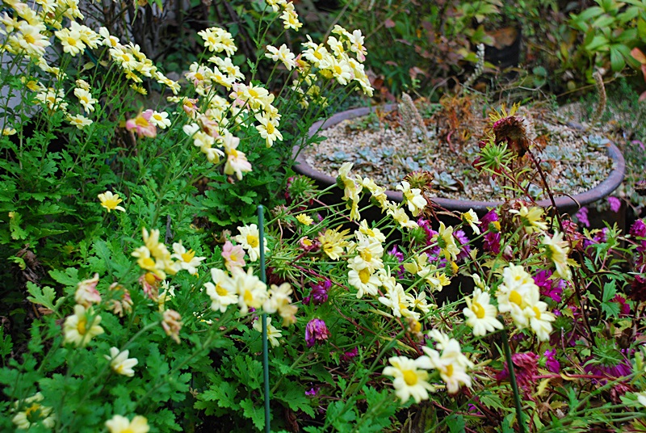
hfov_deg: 41.1
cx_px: 323
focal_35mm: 48
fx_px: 863
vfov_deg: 28.2
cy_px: 216
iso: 400
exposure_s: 1/60
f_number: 4.2
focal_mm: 32
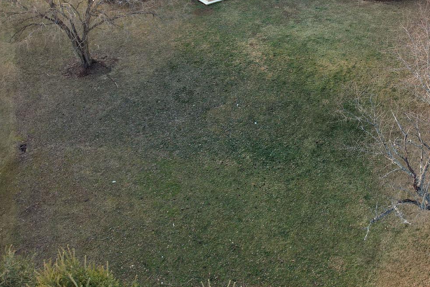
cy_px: 93
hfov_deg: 42.0
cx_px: 294
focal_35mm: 46
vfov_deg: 29.0
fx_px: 549
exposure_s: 1/100
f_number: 2.8
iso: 100
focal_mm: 8.38
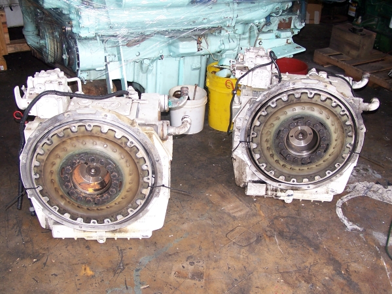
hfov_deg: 39.7
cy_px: 147
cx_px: 196
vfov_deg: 30.3
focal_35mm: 48
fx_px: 543
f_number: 3.2
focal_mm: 8
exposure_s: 1/60
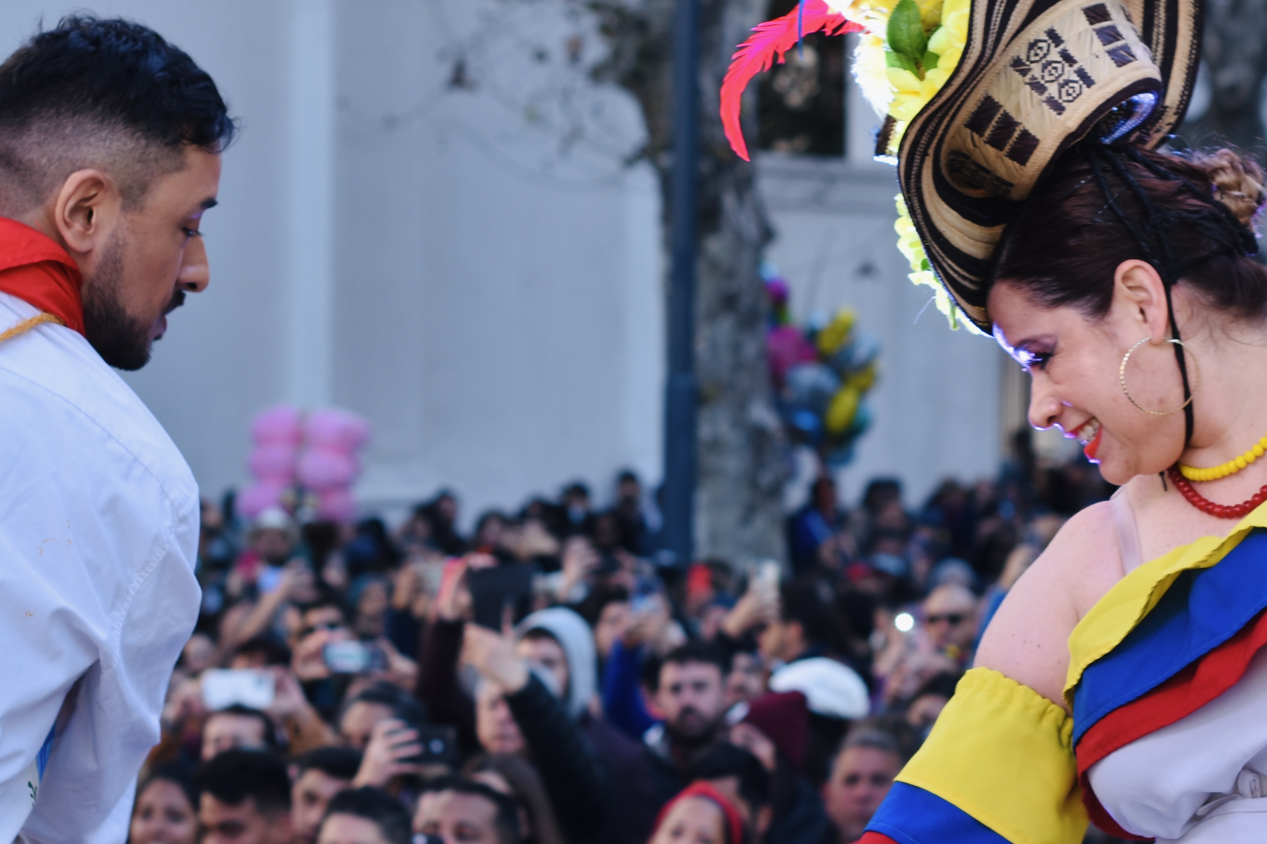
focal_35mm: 125
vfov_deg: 11.0
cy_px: 484
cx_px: 942
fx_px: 4399
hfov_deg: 16.3
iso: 100
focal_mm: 50
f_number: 4
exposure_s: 1/250
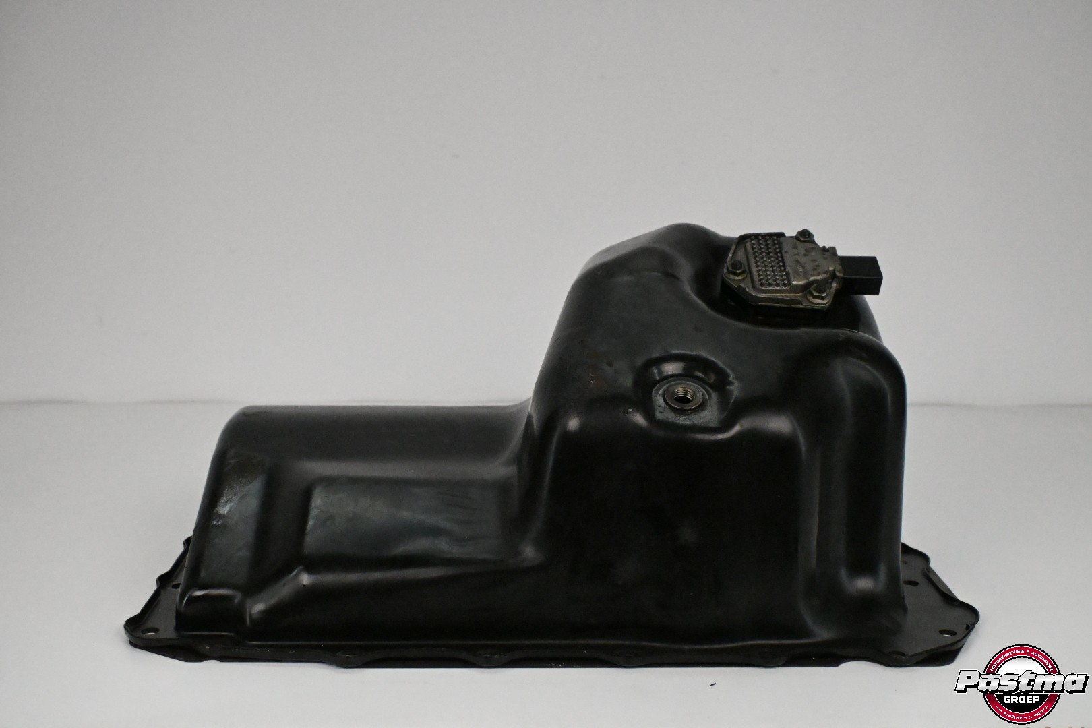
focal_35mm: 44
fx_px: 1319
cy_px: 364
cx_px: 546
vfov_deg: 30.8
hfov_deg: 45.0
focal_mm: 29
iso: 10000
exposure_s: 1/2500
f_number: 6.3
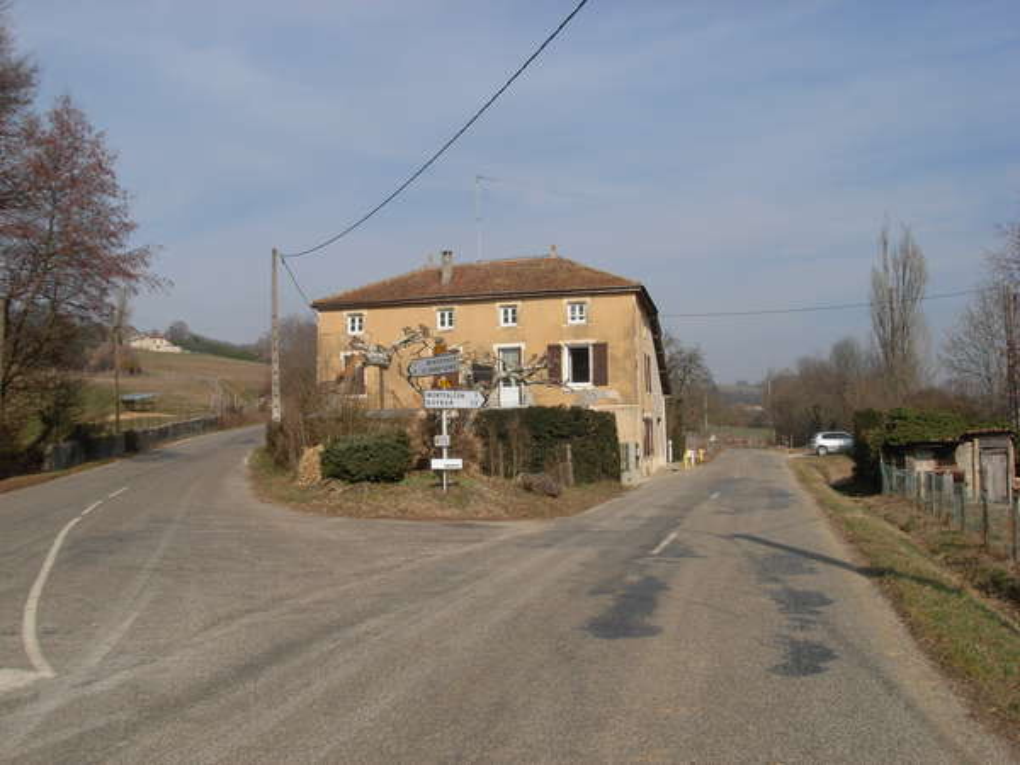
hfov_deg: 49.0
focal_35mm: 38
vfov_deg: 37.7
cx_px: 510
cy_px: 382
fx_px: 1120
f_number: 4.9
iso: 79
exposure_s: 1/767
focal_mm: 6.3
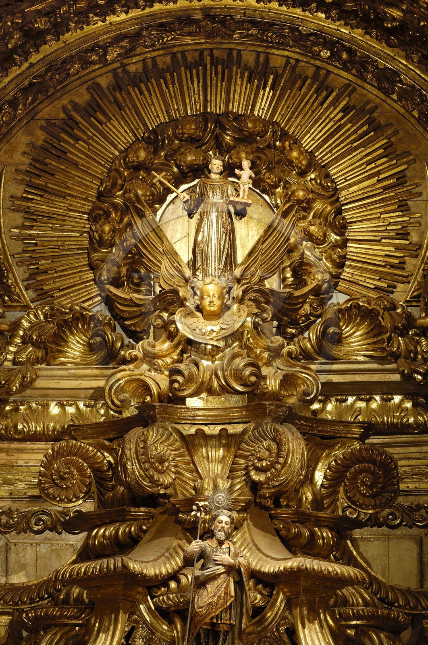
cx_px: 214
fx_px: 4561
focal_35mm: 255
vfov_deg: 8.1
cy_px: 322
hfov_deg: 5.4
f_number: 9
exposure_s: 3
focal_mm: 170
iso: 100
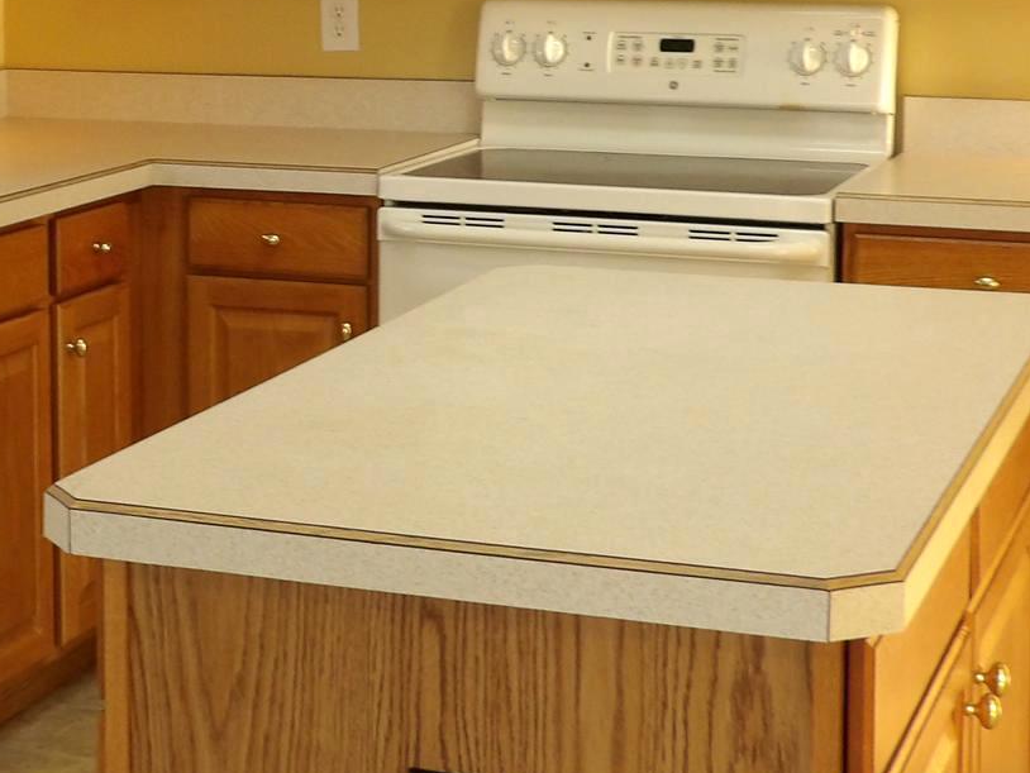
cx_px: 202
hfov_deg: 23.2
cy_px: 102
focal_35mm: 83
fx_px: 2470
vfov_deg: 17.6
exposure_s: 1/40
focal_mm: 5.9
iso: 173
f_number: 3.1
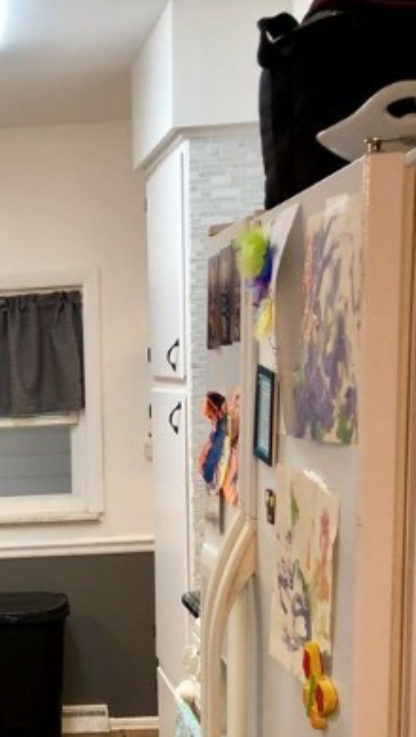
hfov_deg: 18.7
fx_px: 1174
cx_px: -125
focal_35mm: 60
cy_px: 576
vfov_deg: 34.0
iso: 40
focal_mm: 4
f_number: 1.8
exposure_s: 1/24
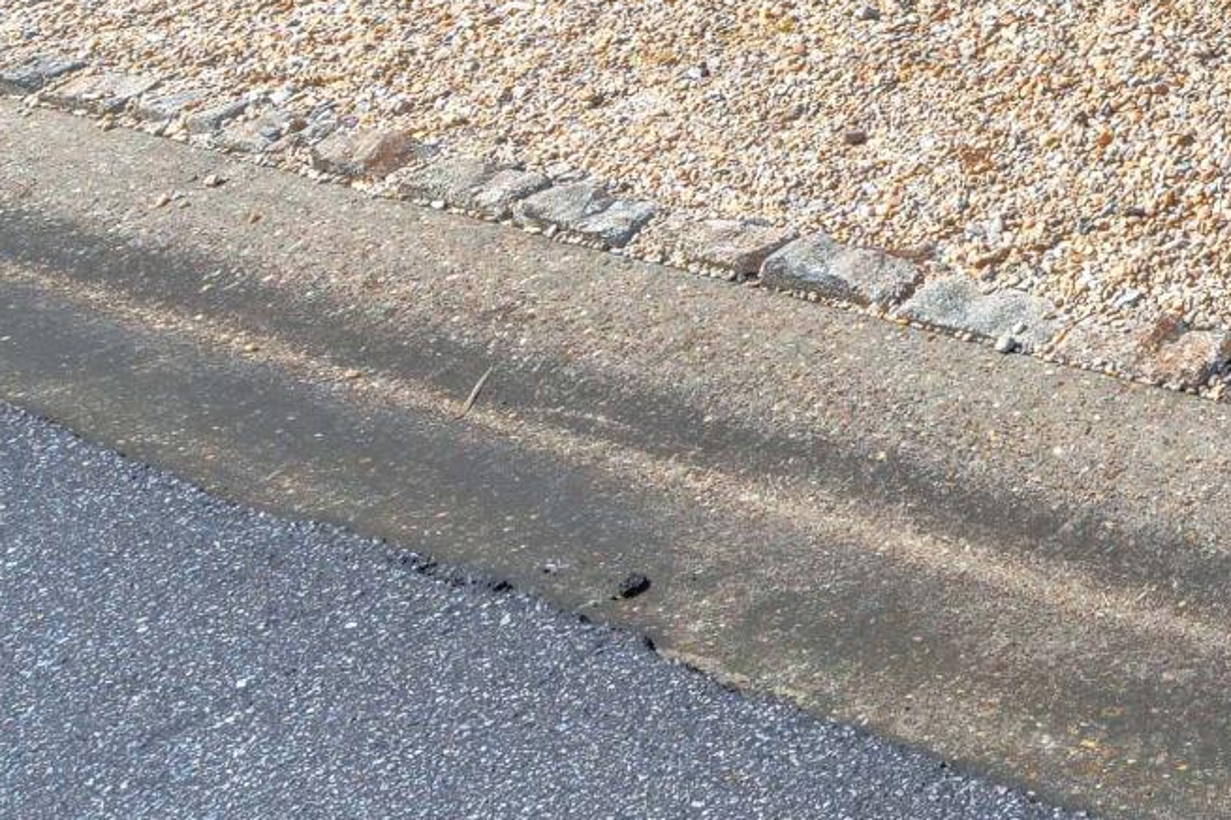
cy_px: -729
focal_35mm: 55
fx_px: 1880
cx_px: 1810
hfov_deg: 26.8
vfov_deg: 18.3
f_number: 8
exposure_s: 1/125
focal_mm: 12
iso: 100
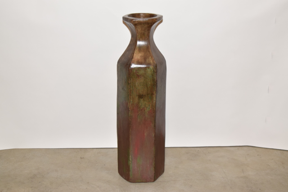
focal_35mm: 60
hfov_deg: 33.4
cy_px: 96
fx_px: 480
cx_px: 144
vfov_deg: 22.6
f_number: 5.6
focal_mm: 40
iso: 800
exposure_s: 1/125
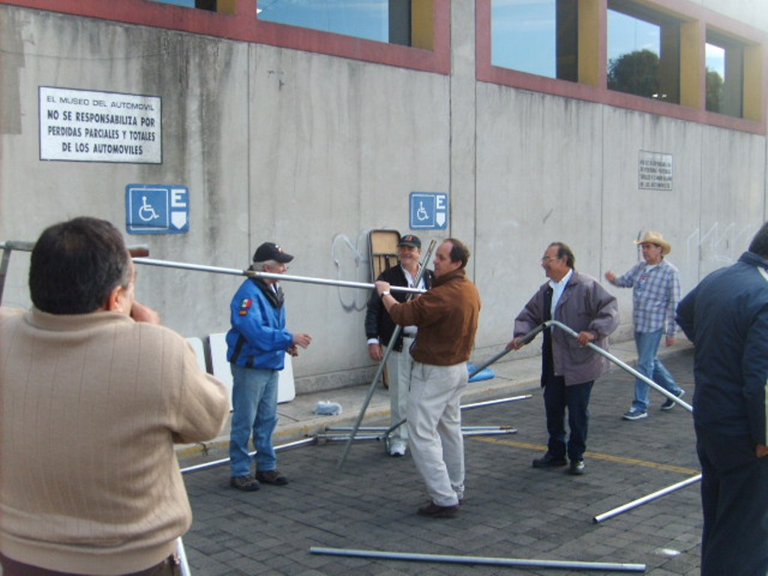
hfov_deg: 52.6
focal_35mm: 35
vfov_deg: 40.7
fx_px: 777
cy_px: 288
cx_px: 384
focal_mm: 5.8
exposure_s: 1/125
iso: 50
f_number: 2.8
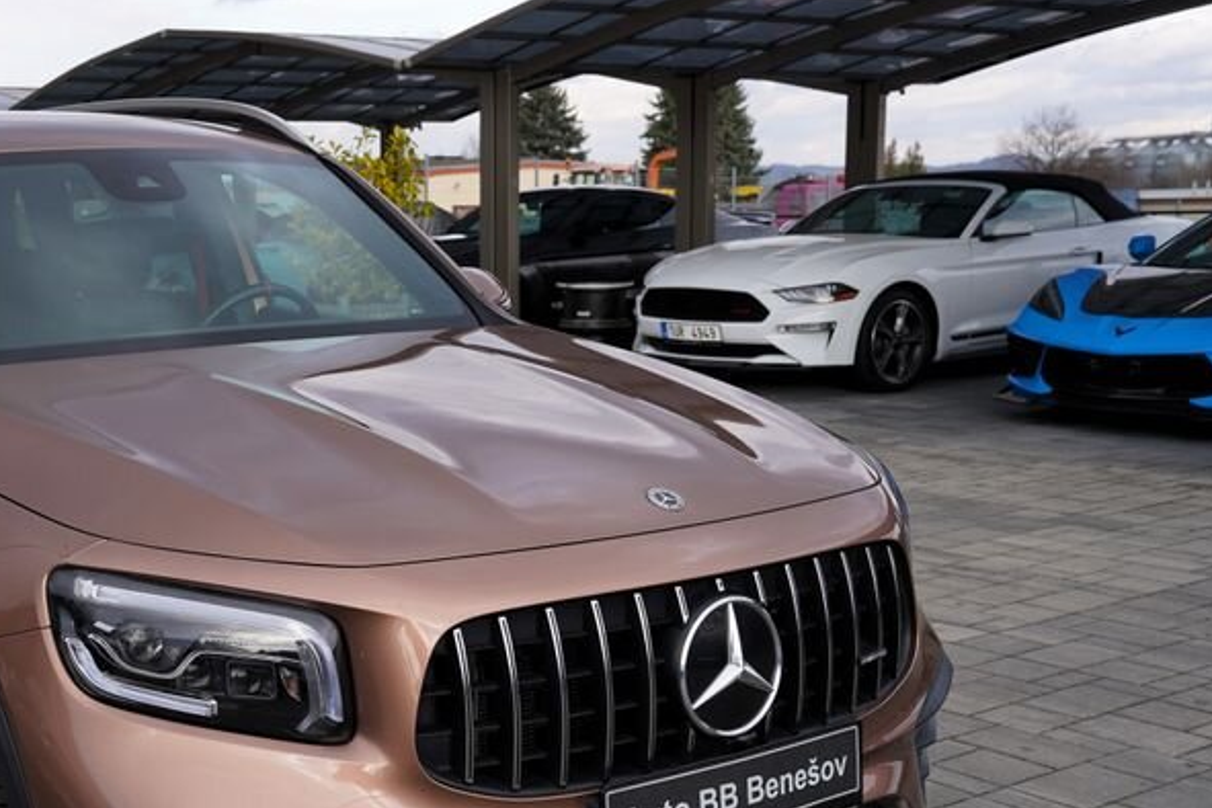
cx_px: 238
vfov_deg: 25.9
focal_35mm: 52
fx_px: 1751
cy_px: 526
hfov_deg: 36.8
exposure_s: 1/160
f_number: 5.6
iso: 100
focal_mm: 30
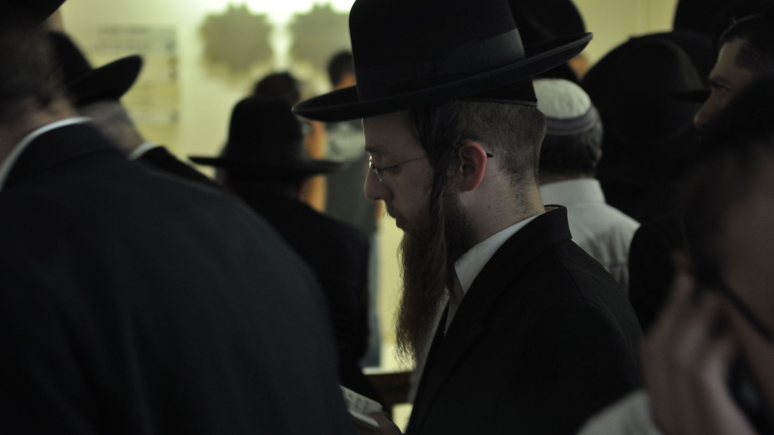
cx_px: 386
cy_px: 193
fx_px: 1776
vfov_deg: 14.0
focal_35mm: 87
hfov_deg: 24.6
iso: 500
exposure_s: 1/30
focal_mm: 55
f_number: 2.8
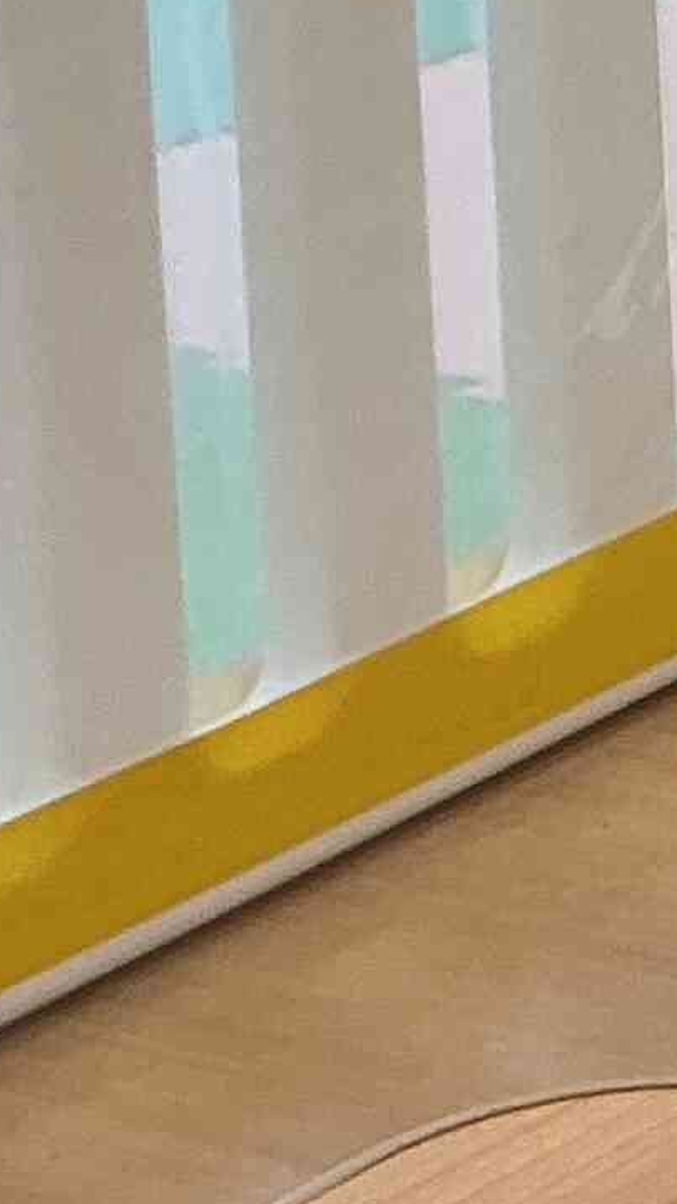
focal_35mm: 177
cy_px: -353
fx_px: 5649
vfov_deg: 11.8
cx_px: 2168
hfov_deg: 6.2
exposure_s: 1/120
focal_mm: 3
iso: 40
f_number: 1.8
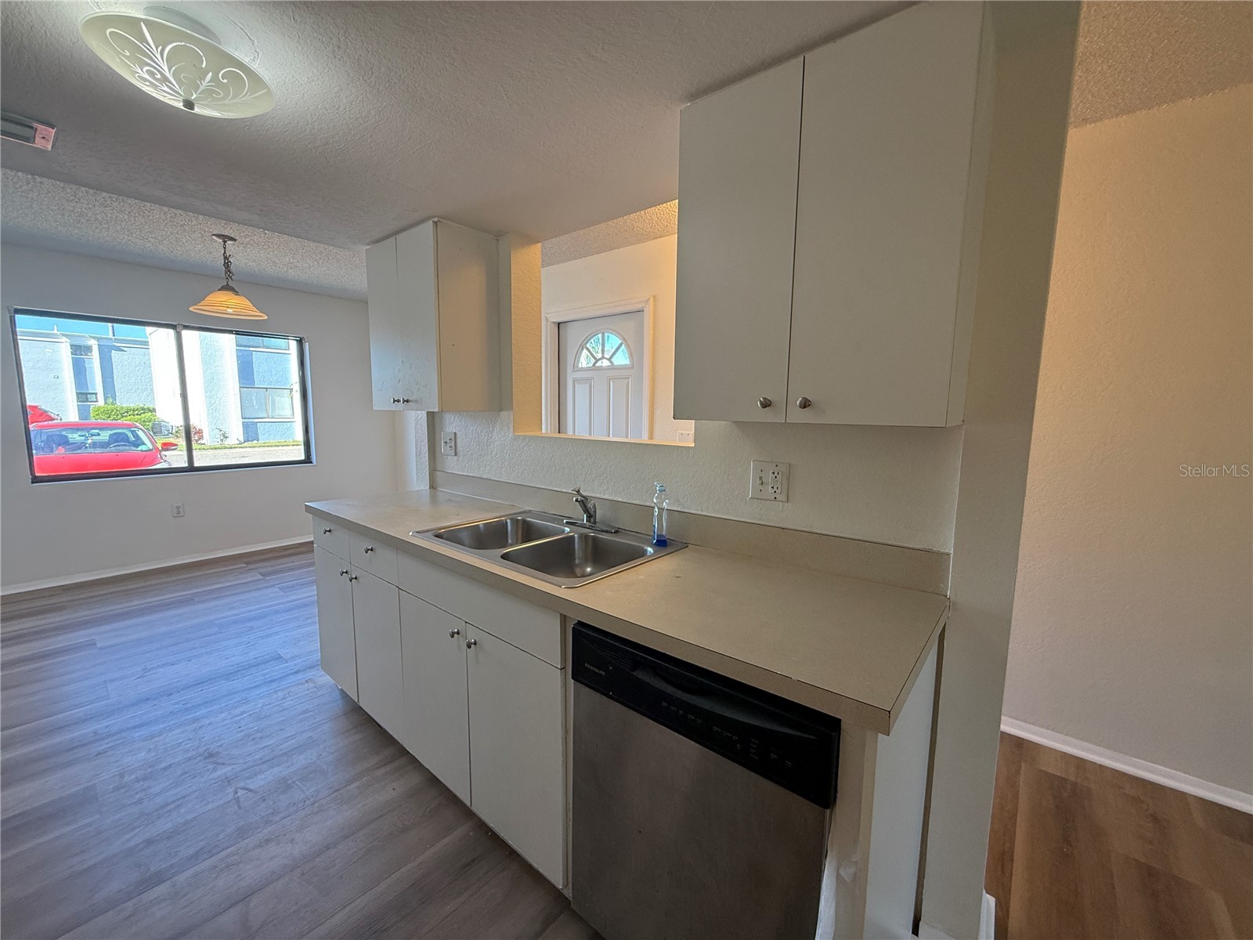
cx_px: 626
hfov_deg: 102.1
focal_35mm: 14
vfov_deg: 85.7
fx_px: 507
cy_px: 470
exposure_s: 1/120
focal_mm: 2.22
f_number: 2.2
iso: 160
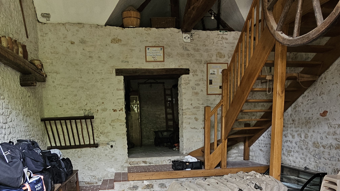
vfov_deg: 38.5
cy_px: 174
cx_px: 167
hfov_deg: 67.9
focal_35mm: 28
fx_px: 252
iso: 250
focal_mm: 2.2
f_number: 2.2
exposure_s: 1/50
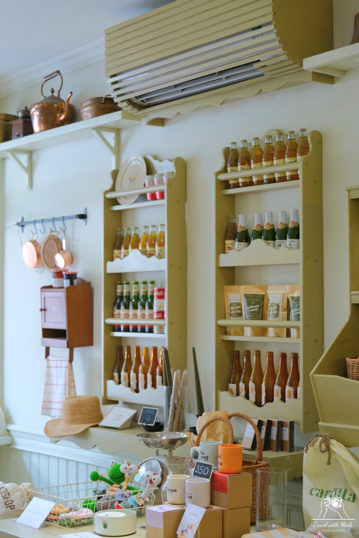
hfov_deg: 21.6
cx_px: 180
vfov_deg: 31.9
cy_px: 269
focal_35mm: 63
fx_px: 942
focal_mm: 41.8
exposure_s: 1/100
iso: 1250
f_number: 2.8
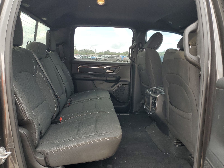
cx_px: 112
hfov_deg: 67.3
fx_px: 168
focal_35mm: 26
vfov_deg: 53.1
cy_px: 84
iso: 50
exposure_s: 1/192
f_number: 1.5
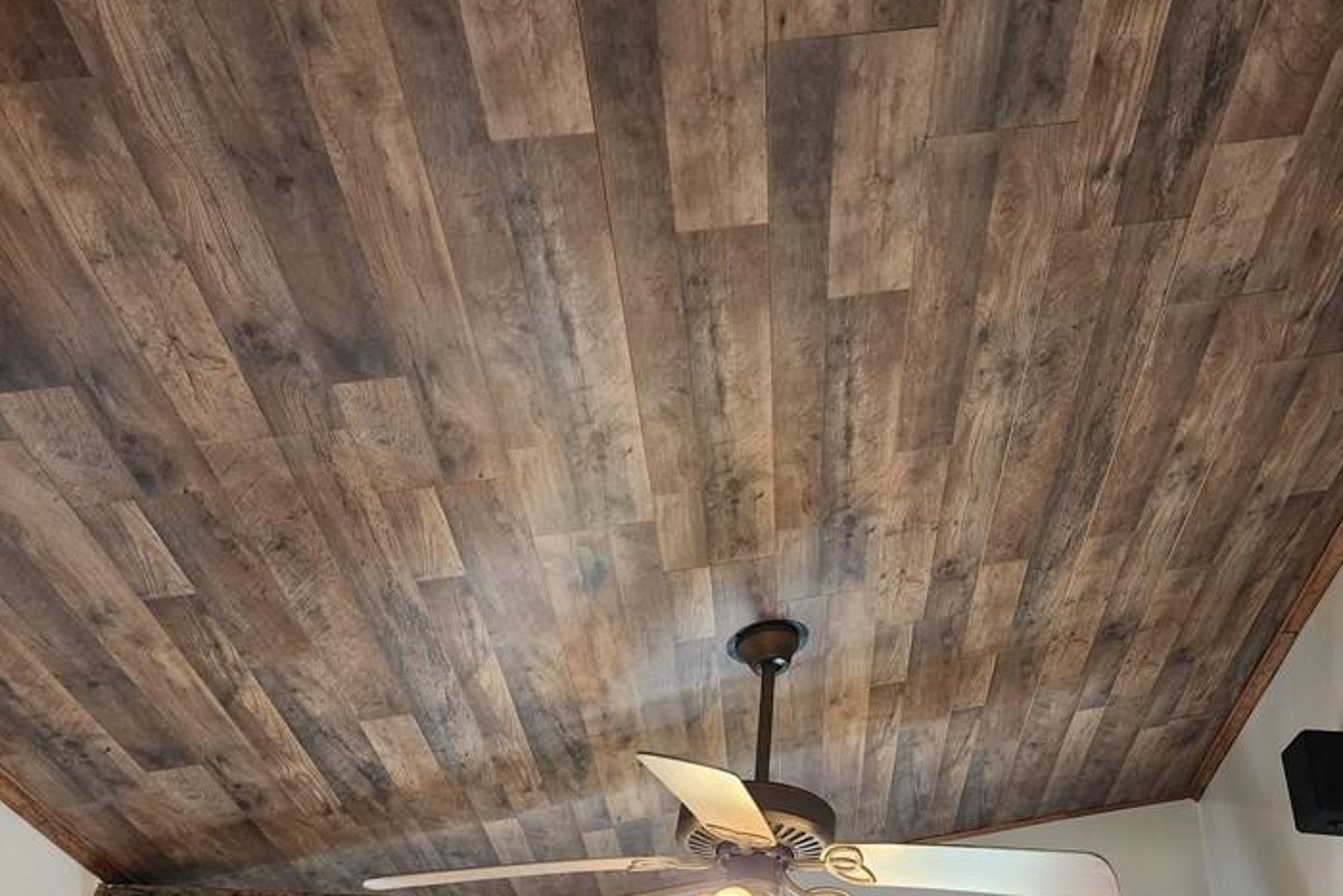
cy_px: 585
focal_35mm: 35
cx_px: 861
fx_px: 1306
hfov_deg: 53.7
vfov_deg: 37.5
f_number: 1.8
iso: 320
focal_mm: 6.4
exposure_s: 1/120
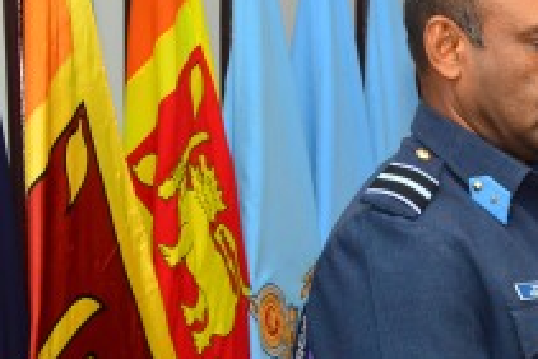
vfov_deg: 10.0
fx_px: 2034
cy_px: 328
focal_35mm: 136
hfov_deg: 14.3
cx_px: 760
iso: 400
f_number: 5.6
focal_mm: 32
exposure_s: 1/100
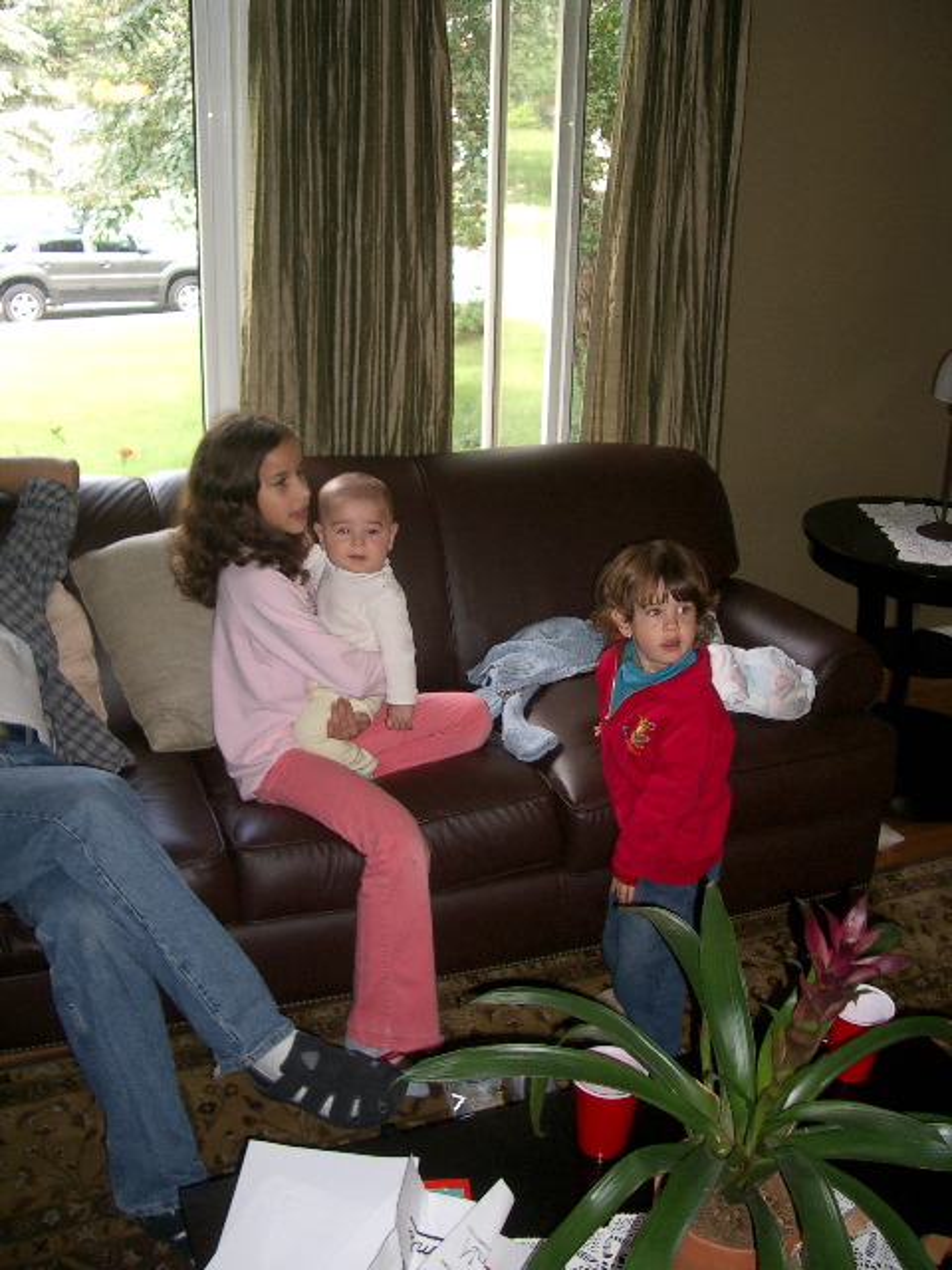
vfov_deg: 52.6
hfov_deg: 40.7
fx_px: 1283
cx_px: 476
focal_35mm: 35
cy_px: 635
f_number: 2.6
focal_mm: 5.8
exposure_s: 1/40
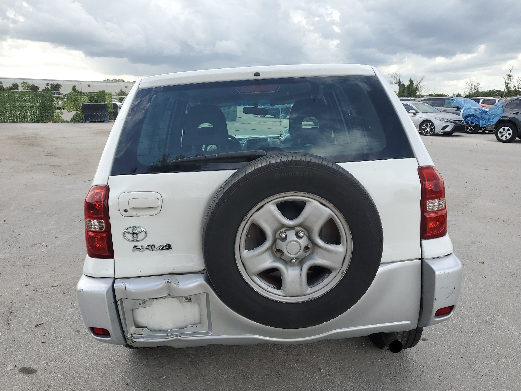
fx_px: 391
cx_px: 260
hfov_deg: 67.3
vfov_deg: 53.1
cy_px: 196
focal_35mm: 26
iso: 50
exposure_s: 1/1250
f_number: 1.5
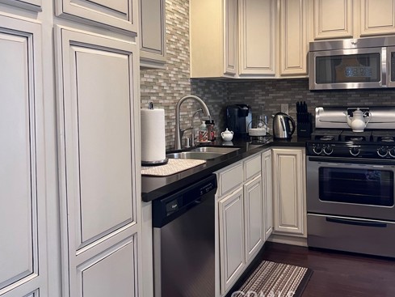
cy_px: 116
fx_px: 388
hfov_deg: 53.9
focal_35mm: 34
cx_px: 213
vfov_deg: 41.6
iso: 125
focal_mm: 5.7
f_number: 1.5
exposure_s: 1/60
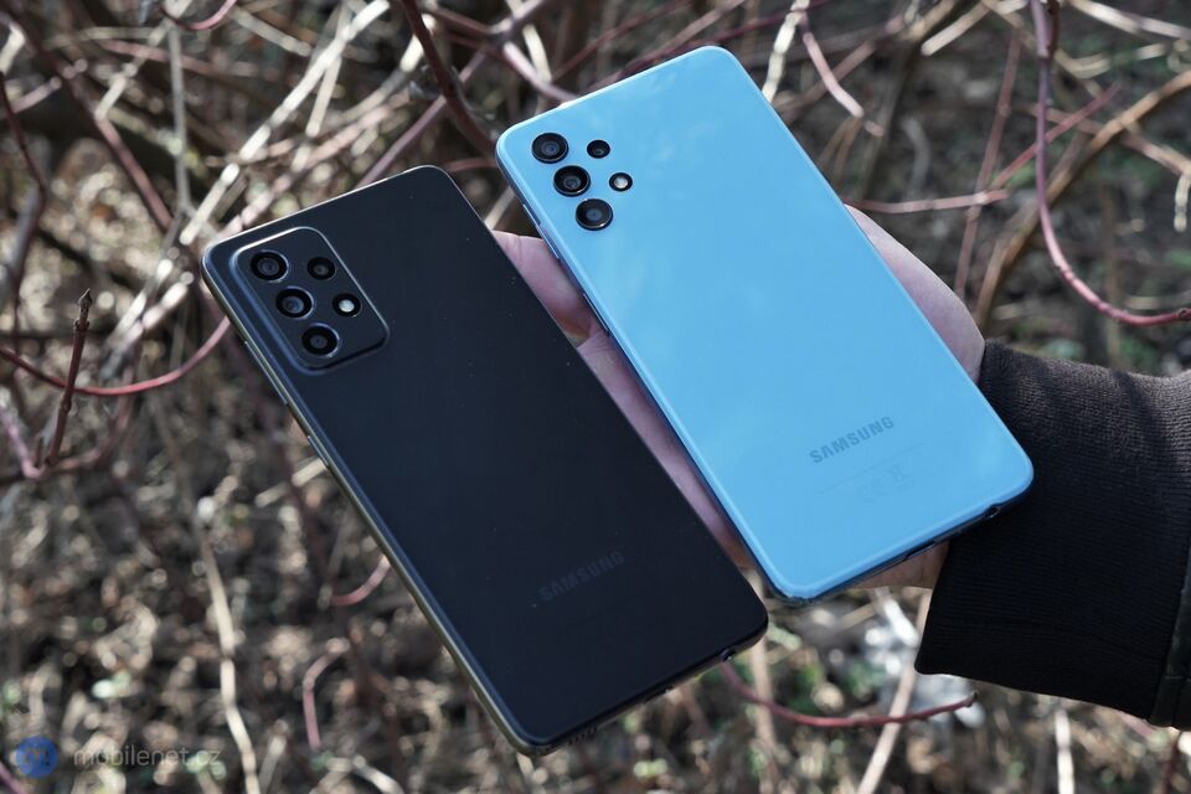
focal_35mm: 51
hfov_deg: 38.9
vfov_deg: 26.5
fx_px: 1687
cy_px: 397
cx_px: 596
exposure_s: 1/320
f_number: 9
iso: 1250
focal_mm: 51
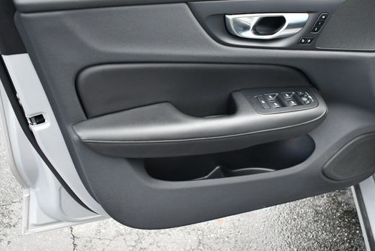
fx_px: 459
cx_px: 225
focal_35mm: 44
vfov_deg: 30.5
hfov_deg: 44.3
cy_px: 115
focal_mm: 18
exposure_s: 1/250
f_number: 3.5
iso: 400
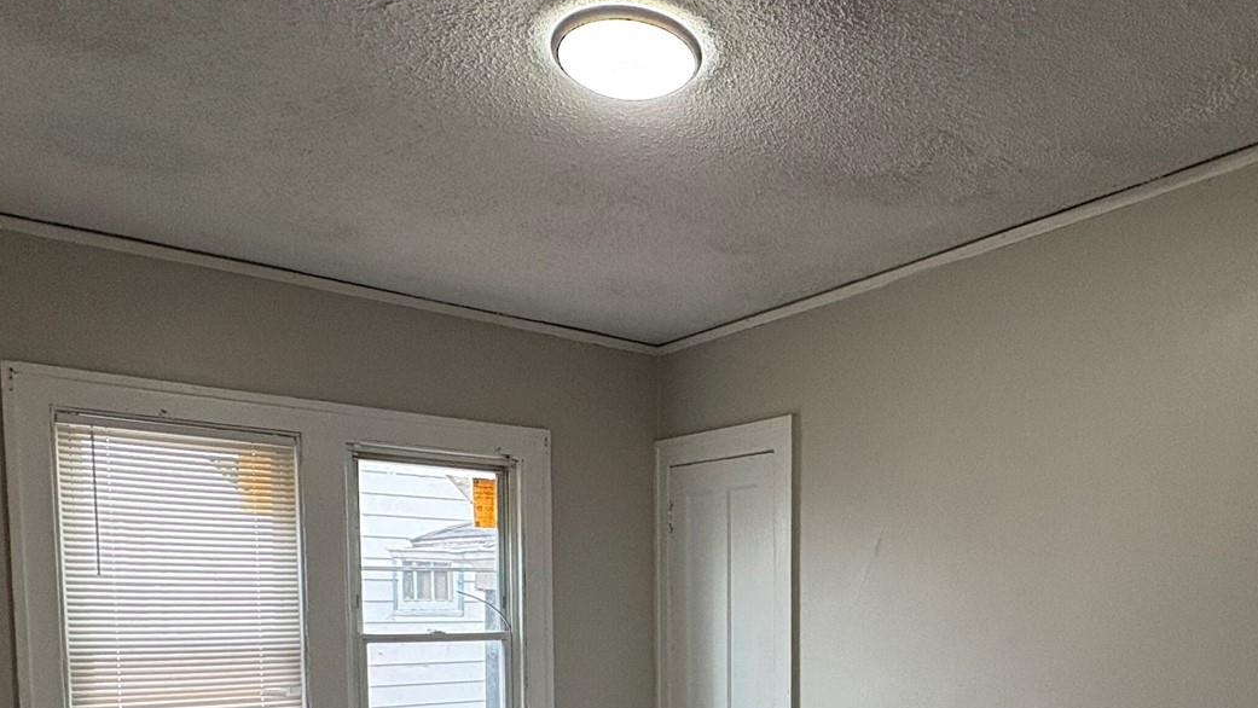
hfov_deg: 63.6
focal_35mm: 30
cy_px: 678
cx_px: 764
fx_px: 1001
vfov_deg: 35.8
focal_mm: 2.22
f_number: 2.2
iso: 250
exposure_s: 1/120
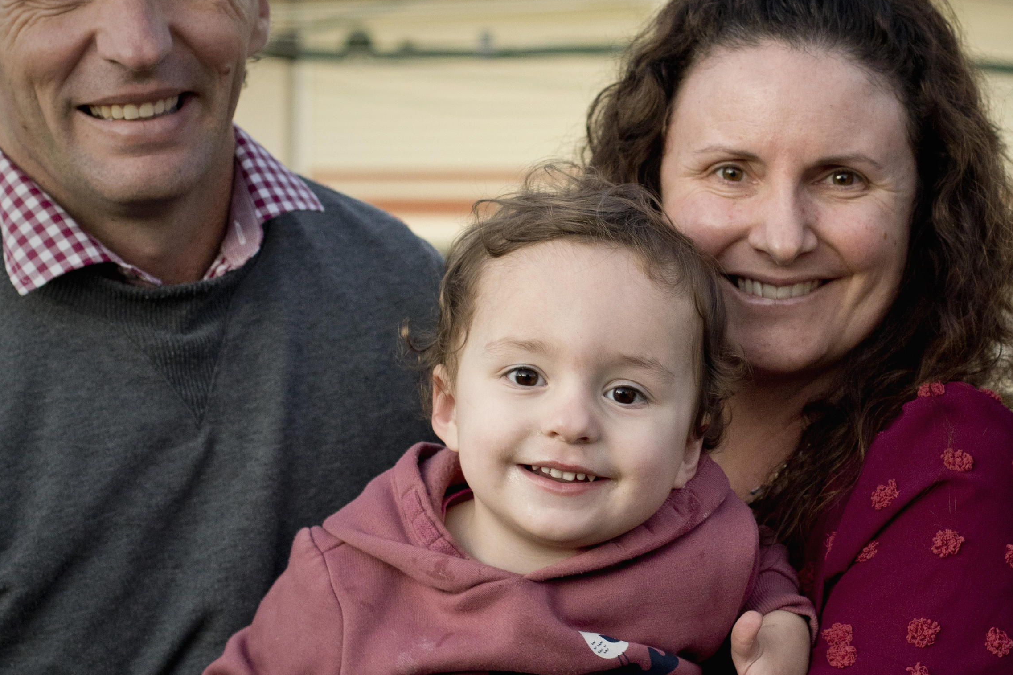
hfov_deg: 18.5
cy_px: 358
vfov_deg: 12.5
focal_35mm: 110
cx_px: 670
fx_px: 3095
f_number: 4
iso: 1000
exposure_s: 1/160
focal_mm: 50
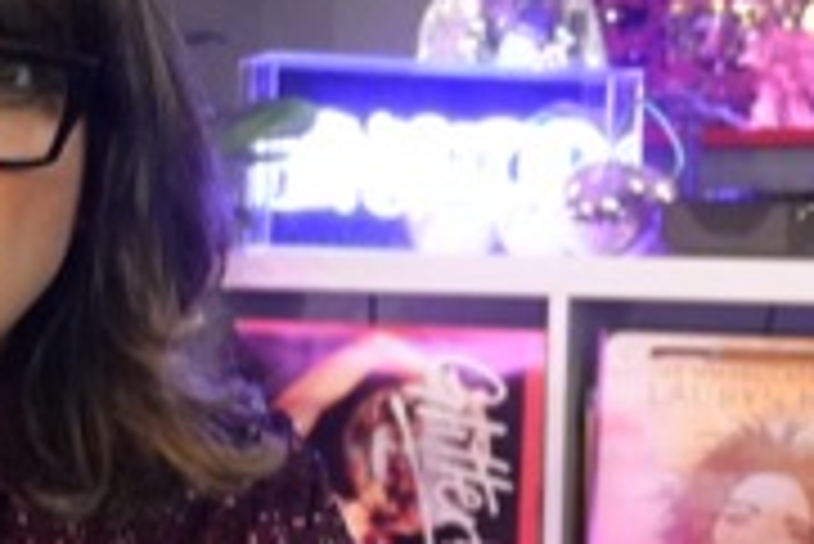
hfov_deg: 14.3
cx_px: -139
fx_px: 3150
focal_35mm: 139
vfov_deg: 9.8
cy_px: 447
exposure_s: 1/160
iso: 6400
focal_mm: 21
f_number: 4
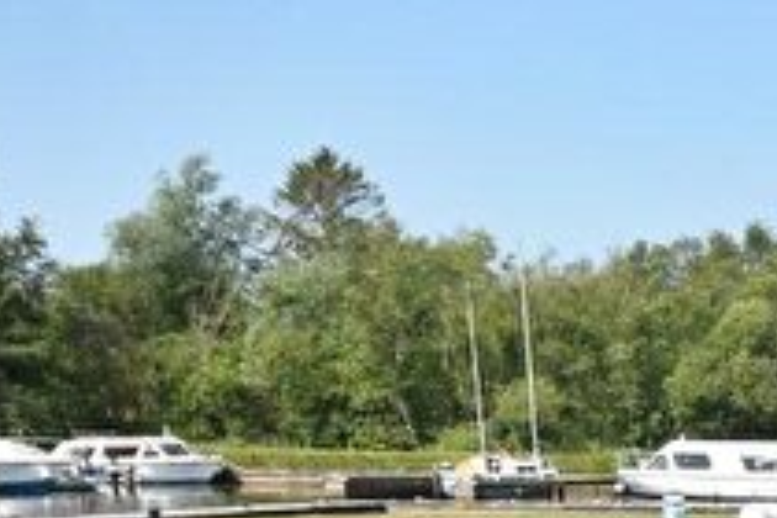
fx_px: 1511
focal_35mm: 70
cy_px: 736
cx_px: 980
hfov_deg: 25.3
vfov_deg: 17.8
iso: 200
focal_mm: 14
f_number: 8
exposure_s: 1/250
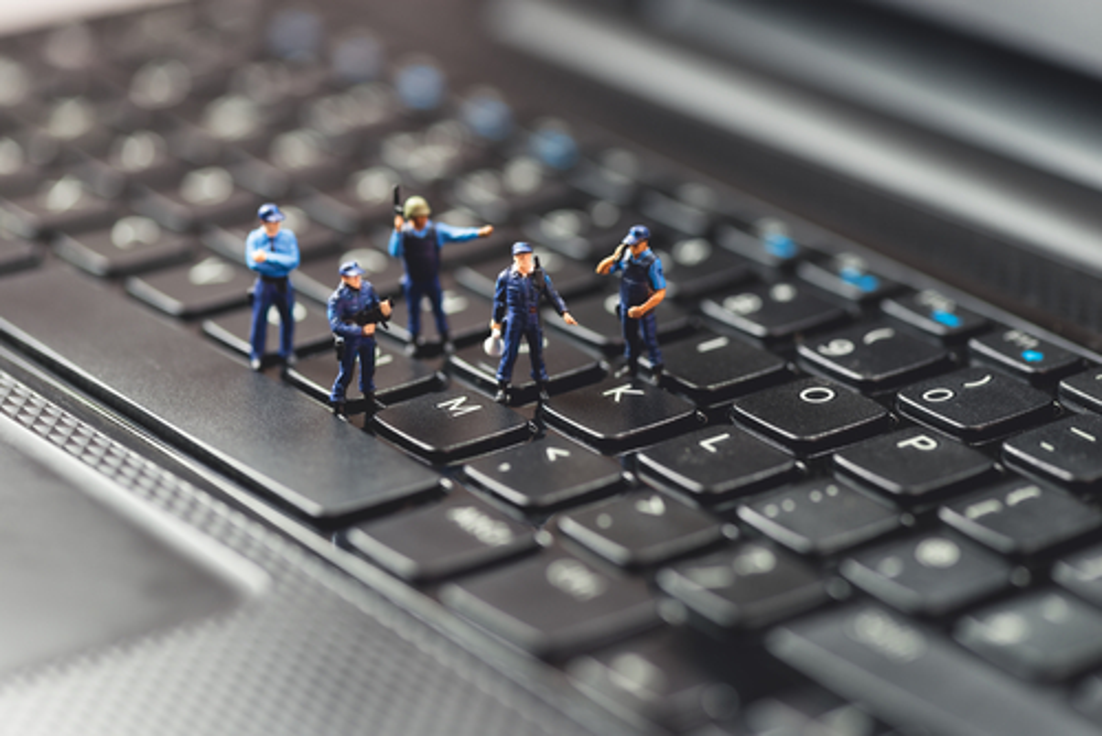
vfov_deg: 13.1
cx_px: 551
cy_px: 368
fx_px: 3216
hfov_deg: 19.4
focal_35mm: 105
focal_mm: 105
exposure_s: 1/25
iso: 80
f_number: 5
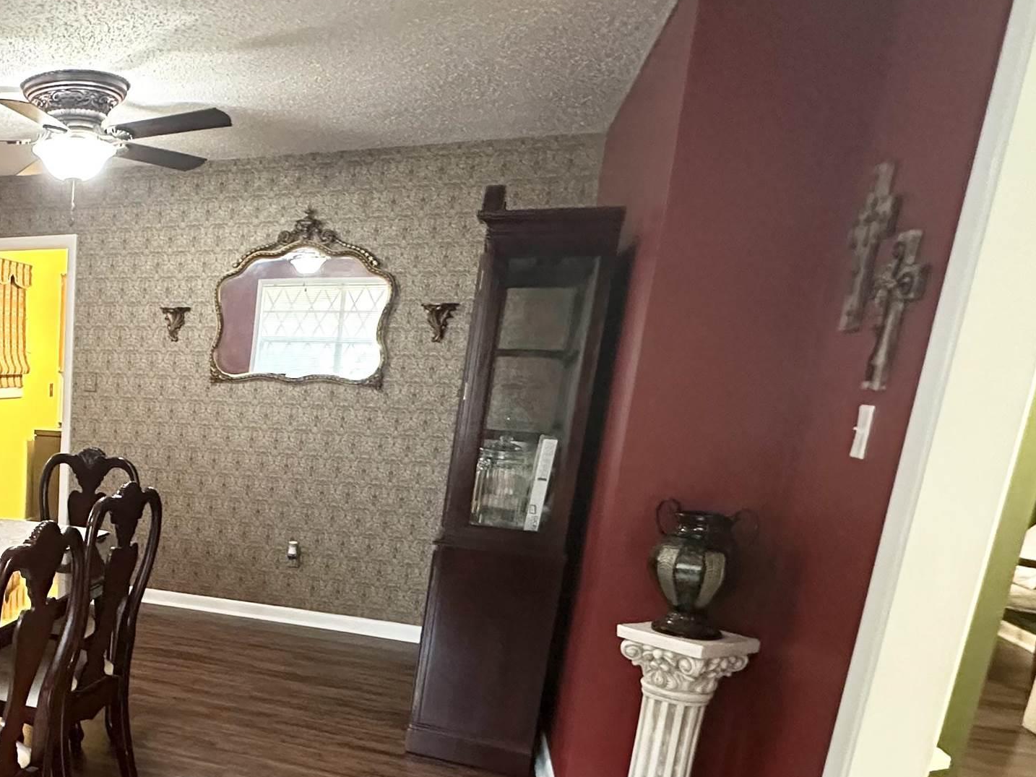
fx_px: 898
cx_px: 20
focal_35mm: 30
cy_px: 568
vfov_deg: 45.4
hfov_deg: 49.8
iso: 800
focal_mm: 2.22
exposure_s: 1/60
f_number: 2.2
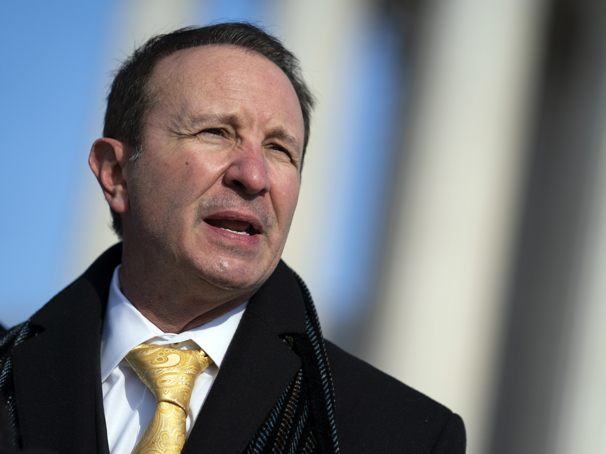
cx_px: 288
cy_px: 227
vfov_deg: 8.4
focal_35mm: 176
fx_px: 3081
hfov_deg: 11.2
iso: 200
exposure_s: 1/4000
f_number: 3.2
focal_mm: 162
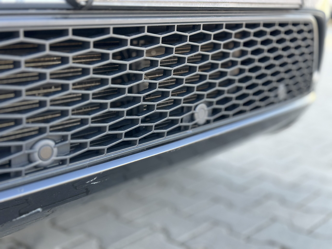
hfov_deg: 39.7
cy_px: 124
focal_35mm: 48
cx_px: 166
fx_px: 460
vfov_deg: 30.3
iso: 100
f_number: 1.78
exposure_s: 1/166
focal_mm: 6.86
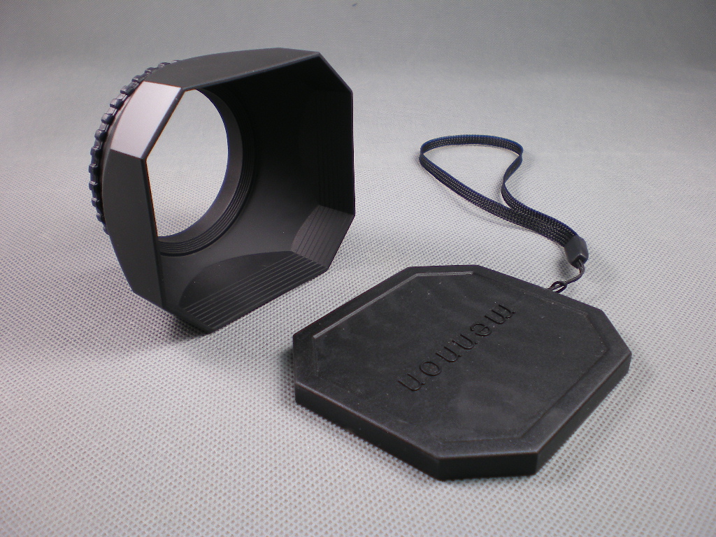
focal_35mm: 38
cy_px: 268
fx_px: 786
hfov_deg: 49.0
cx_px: 358
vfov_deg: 37.7
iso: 64
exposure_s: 1/40
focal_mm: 6.3
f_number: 3.1
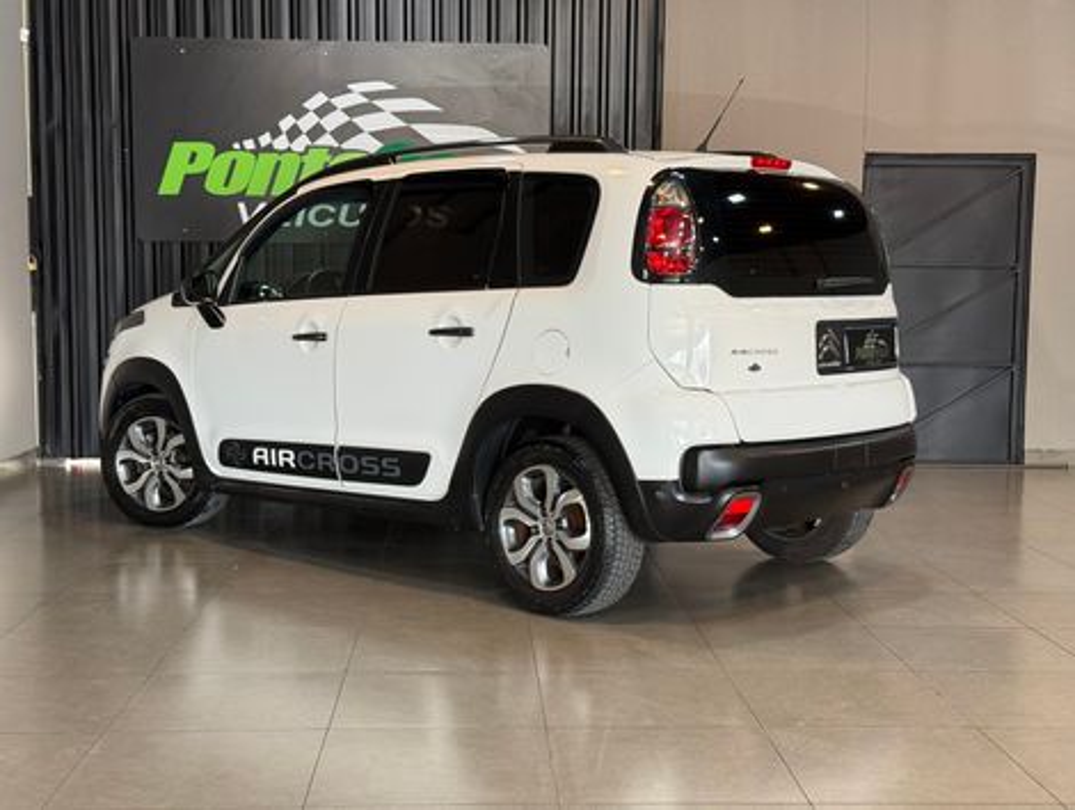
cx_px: 538
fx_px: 1493
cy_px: 405
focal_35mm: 48
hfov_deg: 39.6
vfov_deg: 30.3
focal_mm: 6.76
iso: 100
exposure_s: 1/60
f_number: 1.78
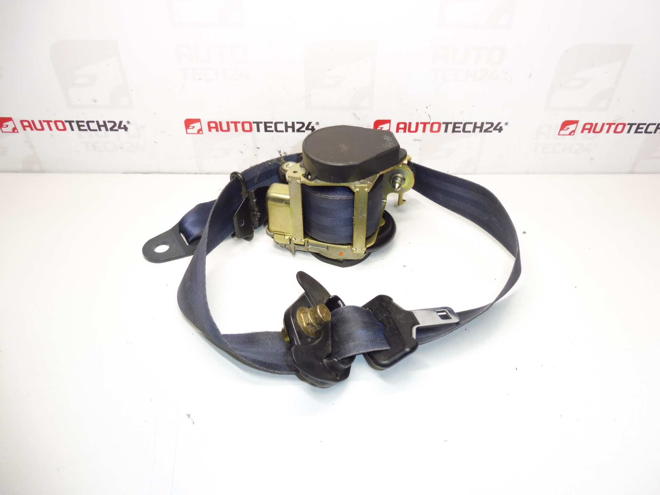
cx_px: 330
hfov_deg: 71.6
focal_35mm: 24
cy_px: 248
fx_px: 458
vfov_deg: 56.8
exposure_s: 1/80
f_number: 3.5
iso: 200
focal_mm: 4.3
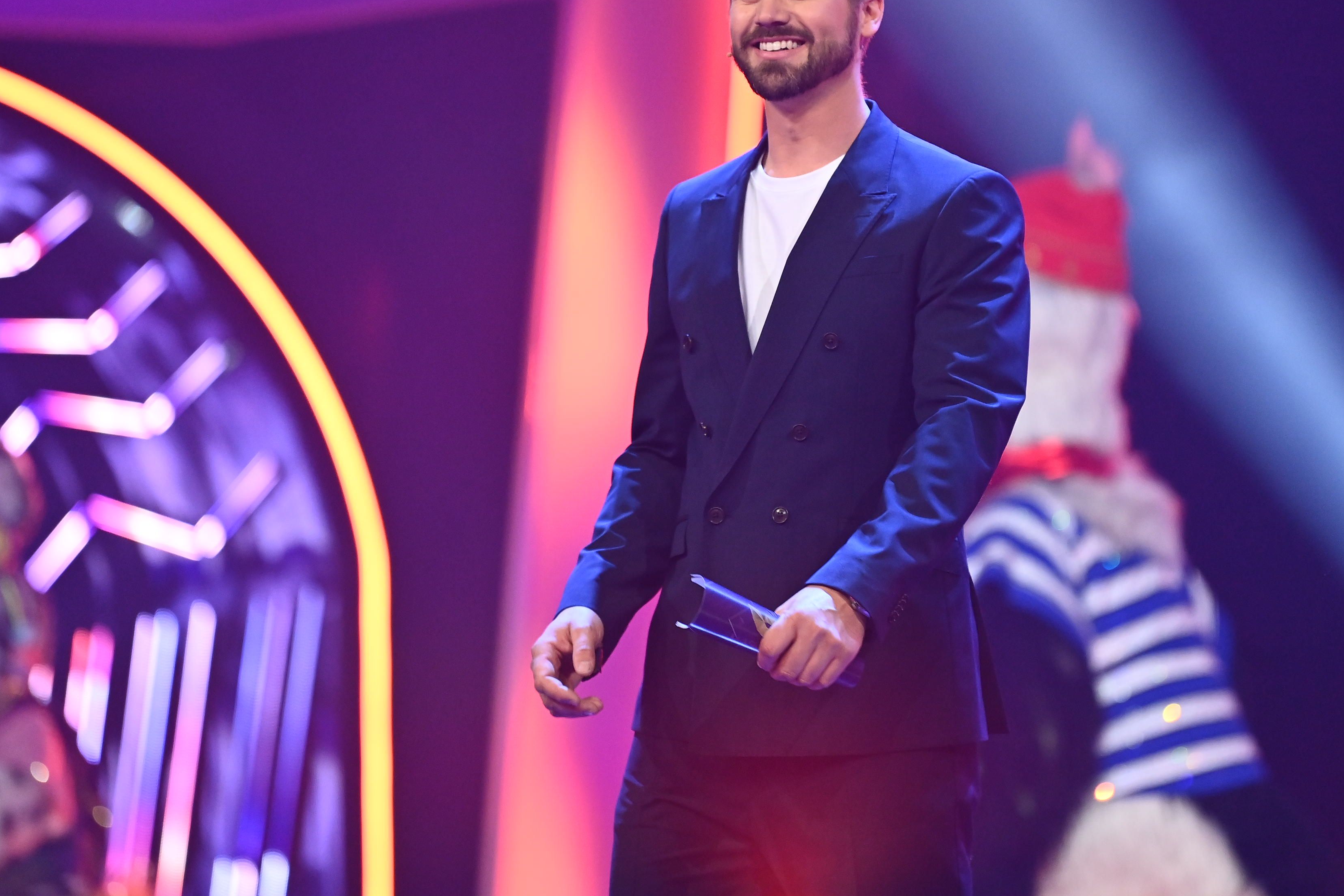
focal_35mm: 234
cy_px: 343
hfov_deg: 8.8
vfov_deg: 5.9
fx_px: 8735
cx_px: 712
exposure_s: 1/500
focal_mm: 185
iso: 3200
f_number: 2.8
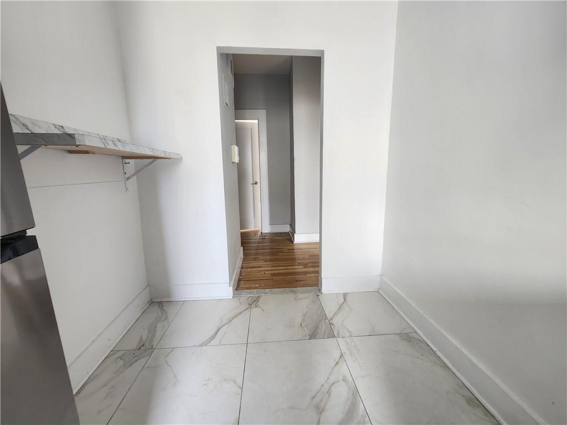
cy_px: 212
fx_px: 213
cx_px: 284
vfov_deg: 89.9
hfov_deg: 106.2
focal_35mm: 13
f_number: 2.2
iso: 200
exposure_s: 1/60
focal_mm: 2.2
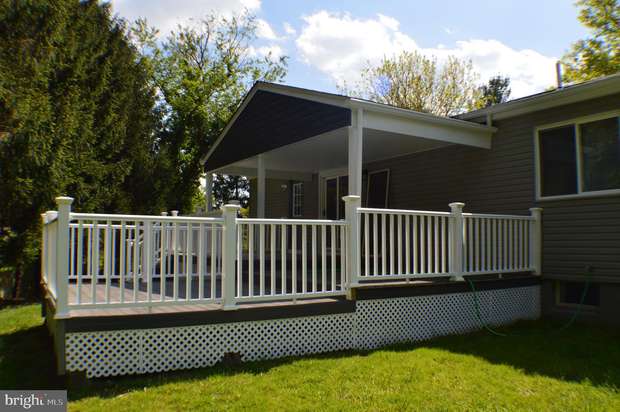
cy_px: 206
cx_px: 310
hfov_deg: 55.2
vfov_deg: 38.3
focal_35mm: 34
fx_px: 594
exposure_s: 1/400
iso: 400
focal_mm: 23
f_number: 11
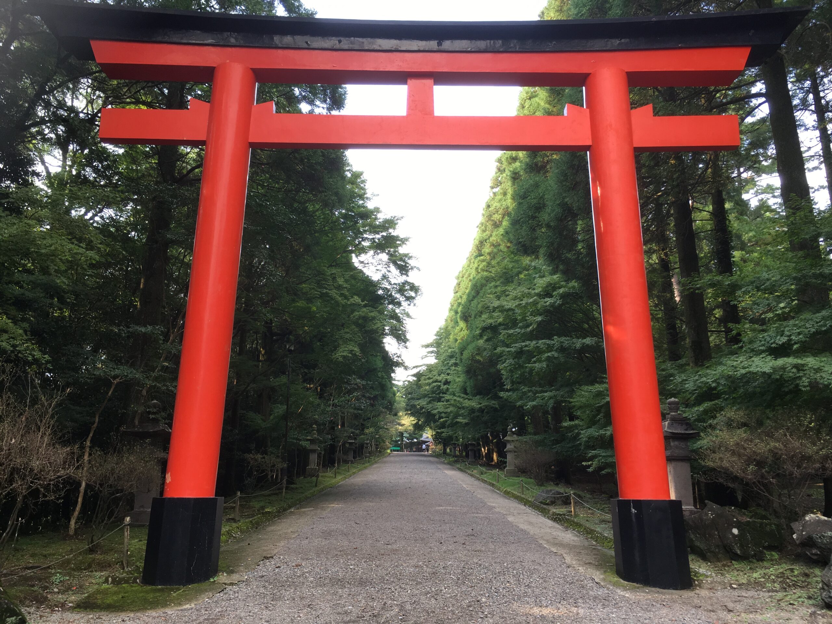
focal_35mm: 29
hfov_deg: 61.7
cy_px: 312
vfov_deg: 48.2
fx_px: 697
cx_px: 416
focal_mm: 4.15
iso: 32
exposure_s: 1/120
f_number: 2.2
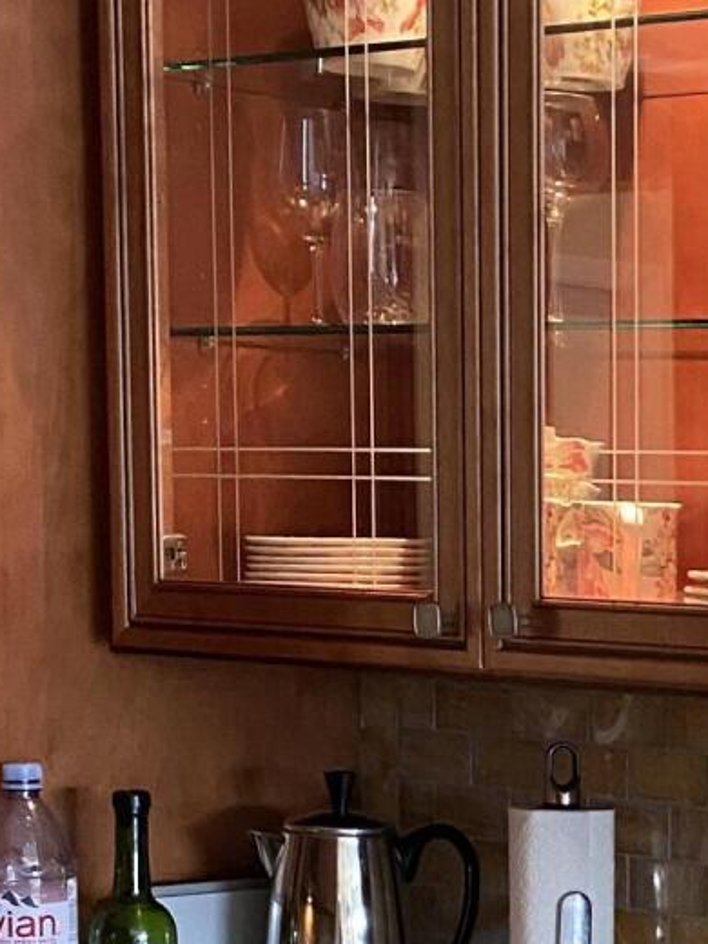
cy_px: 915
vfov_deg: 19.2
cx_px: 1046
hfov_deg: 13.9
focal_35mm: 100
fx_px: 2727
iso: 400
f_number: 1.8
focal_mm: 4.25
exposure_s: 1/40
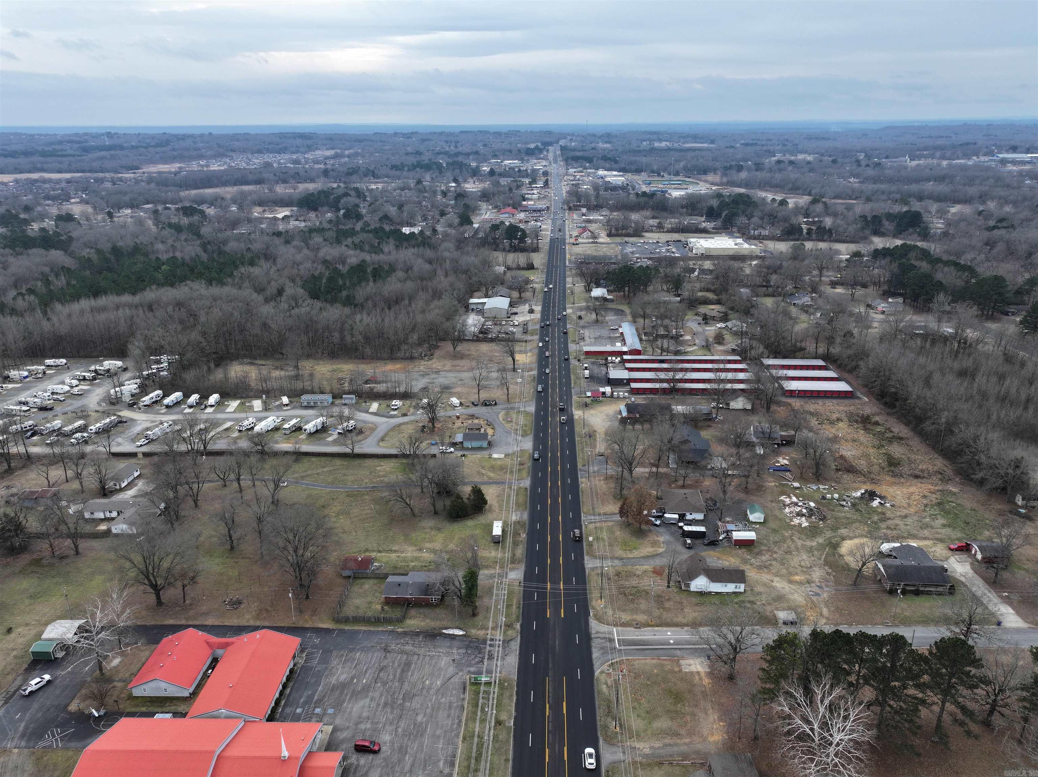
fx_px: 719
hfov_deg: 71.6
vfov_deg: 56.8
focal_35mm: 24
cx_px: 519
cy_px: 388
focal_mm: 12.29
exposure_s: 1/640
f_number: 2.8
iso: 110
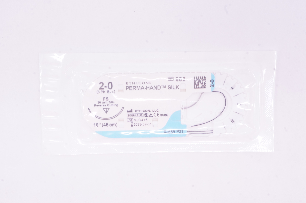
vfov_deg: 24.3
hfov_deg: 36.0
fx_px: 471
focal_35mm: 56
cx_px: 153
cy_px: 102
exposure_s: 1/10
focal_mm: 37
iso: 800
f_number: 20
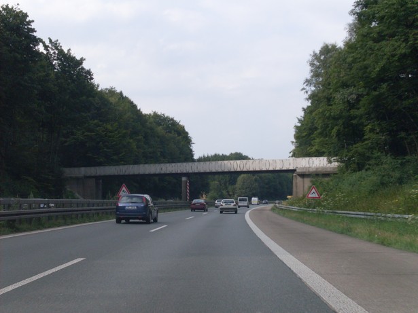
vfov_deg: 24.4
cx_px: 209
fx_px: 724
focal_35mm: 60
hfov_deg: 32.2
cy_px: 156
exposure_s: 1/500
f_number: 3.4
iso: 80
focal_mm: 9.9
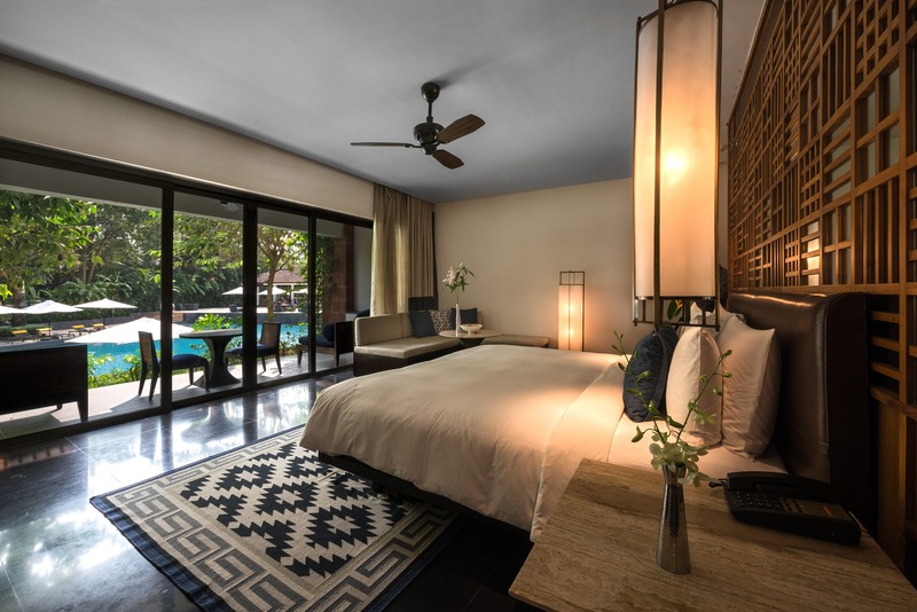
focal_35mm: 14
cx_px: 458
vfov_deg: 81.3
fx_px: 357
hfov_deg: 104.2
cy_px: 306
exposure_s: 1/3
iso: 320
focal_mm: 14
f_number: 22
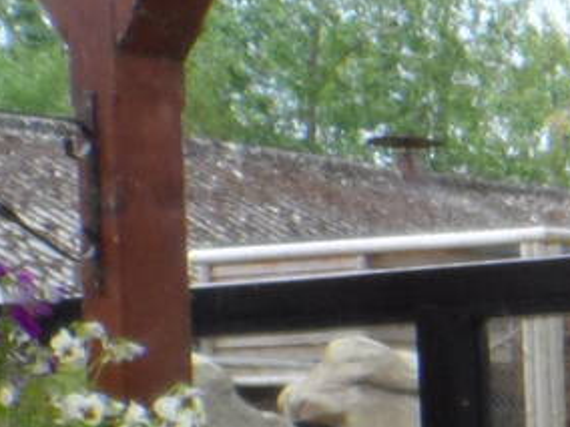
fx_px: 2223
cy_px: 748
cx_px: 1529
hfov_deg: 11.2
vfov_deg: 10.4
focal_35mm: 135
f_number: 3.2
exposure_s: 1/250
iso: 80
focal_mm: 4
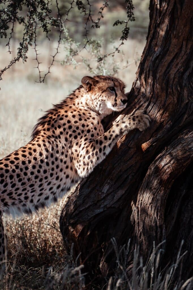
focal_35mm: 200
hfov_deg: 6.9
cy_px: 145
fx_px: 1609
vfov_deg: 10.3
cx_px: 96
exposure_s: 1/500
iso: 250
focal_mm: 200
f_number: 6.3
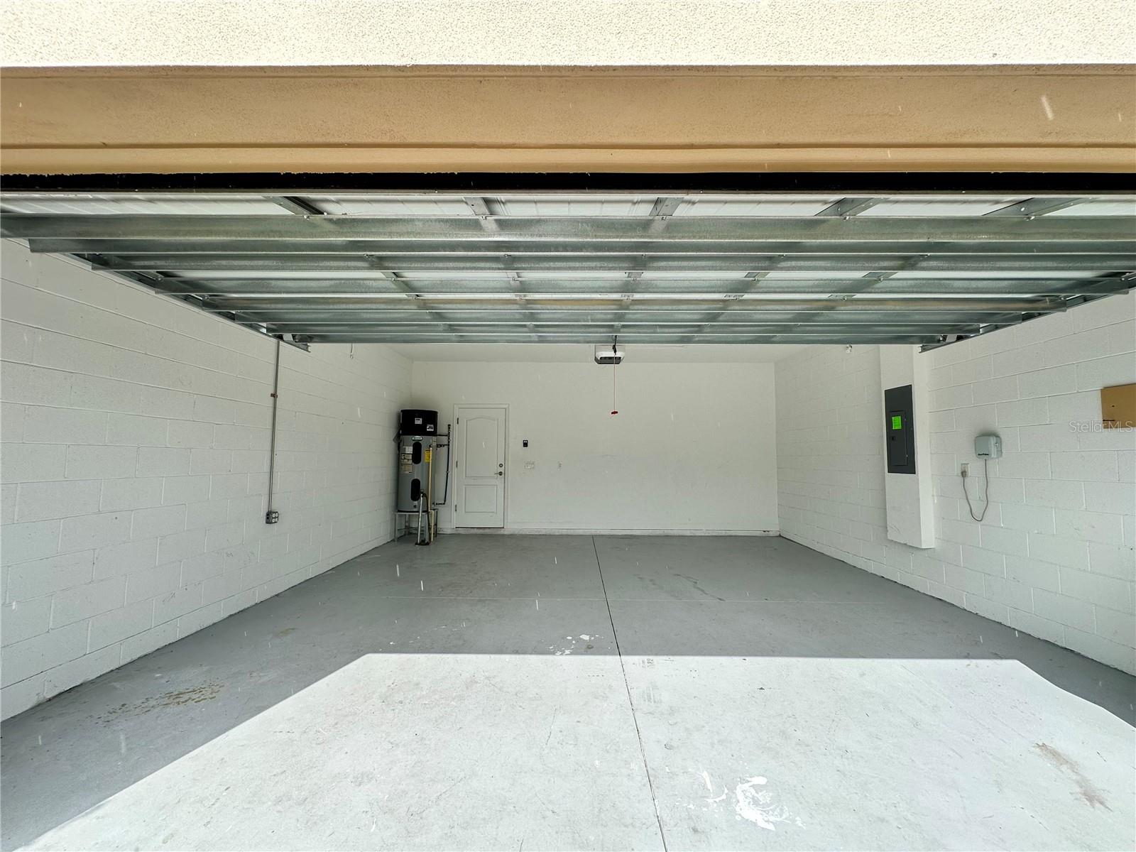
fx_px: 459
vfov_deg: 85.7
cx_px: 568
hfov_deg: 102.1
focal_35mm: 14
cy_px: 426
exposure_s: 1/654
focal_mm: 2.22
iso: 40
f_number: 2.2
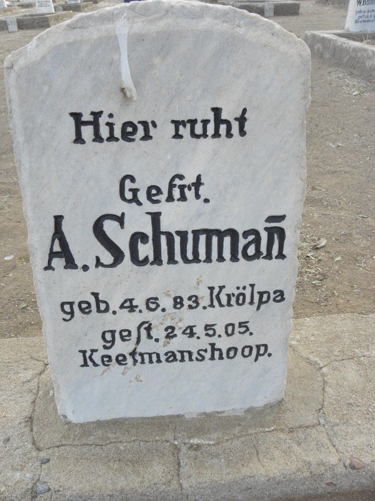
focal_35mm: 26
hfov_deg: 53.1
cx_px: 188
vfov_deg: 67.3
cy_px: 250
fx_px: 376
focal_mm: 4.6
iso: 200
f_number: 6.3
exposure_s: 1/125
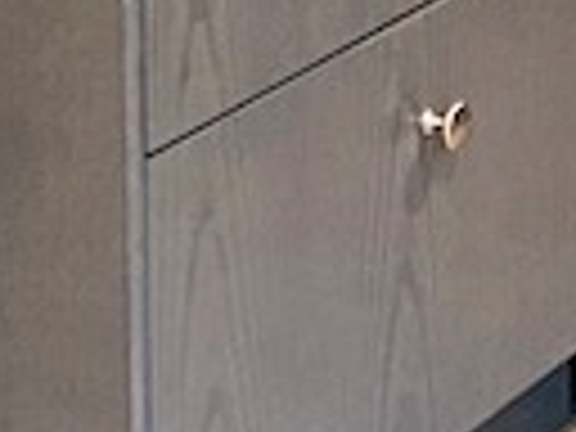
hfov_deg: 8.6
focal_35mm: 203
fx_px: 3378
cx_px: 1539
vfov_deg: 6.4
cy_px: -1066
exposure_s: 1/40
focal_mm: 4.25
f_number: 1.8
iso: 500
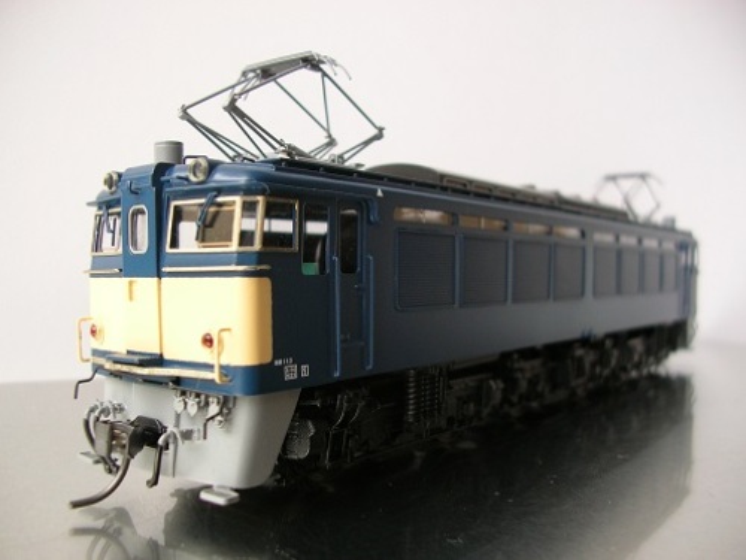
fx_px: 754
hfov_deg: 52.6
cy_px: 280
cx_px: 373
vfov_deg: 40.7
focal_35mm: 35
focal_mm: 5.8
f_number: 2.8
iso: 50
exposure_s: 1/57
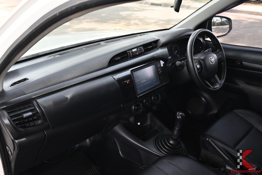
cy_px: 88
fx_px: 244
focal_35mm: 34
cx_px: 131
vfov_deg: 39.4
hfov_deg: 56.5
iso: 400
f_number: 6.7
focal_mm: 33.5
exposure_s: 1/125
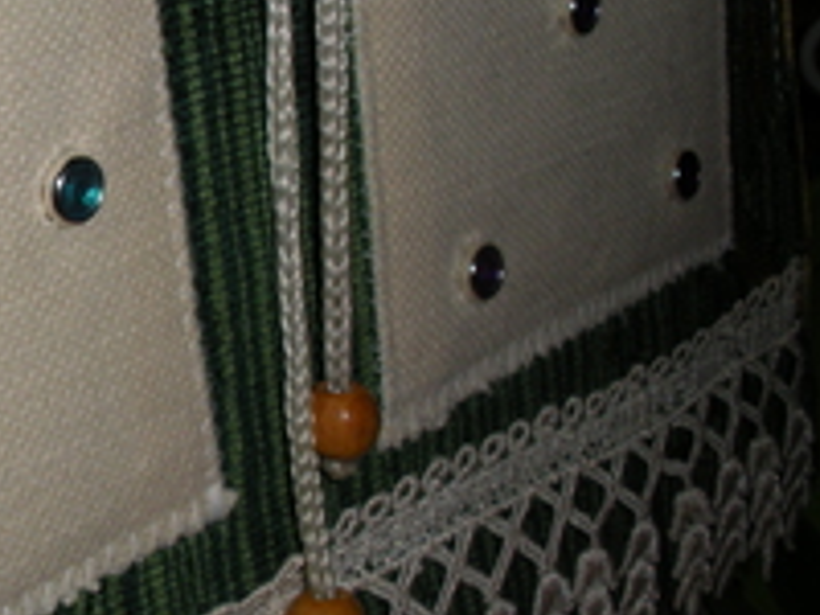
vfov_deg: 18.2
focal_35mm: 81
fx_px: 1919
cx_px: -53
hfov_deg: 22.9
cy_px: 275
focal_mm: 6.3
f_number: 5.6
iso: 64
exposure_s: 1/60
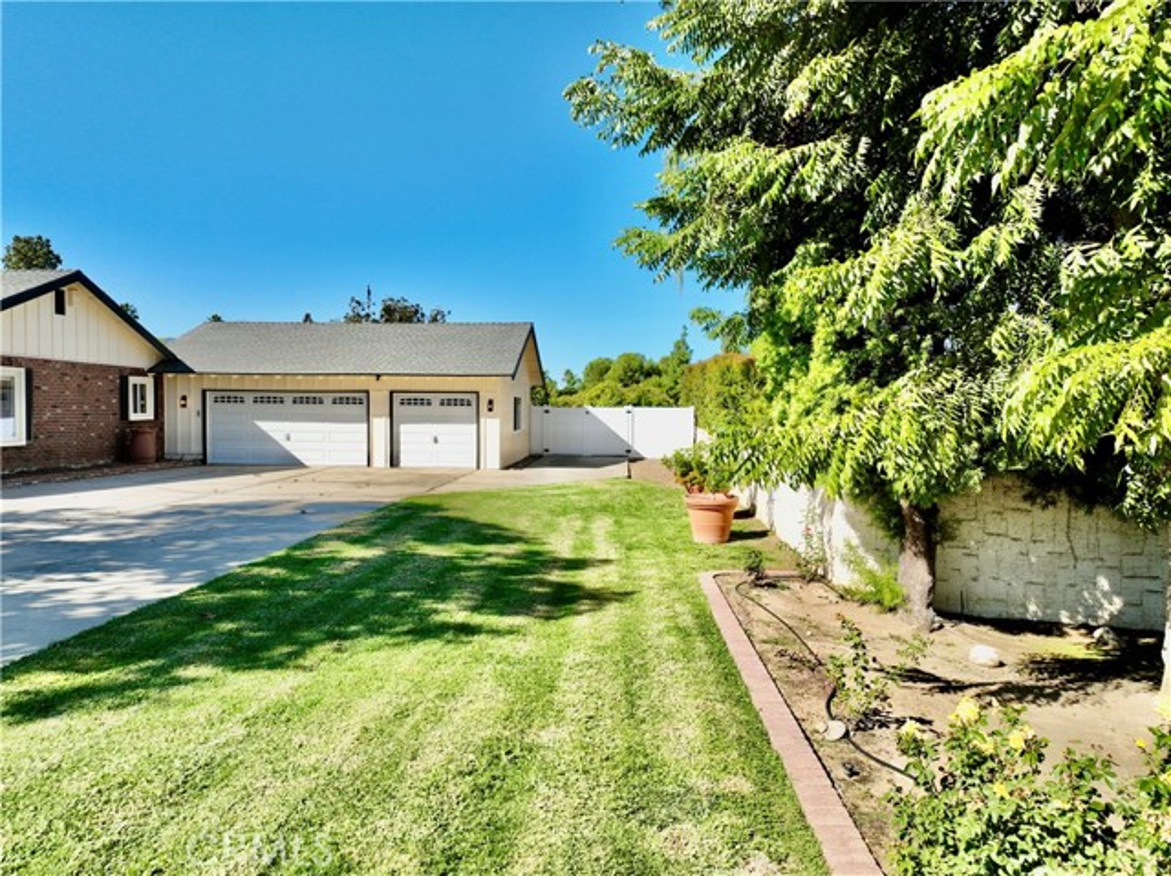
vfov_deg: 56.8
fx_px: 811
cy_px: 438
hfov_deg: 71.6
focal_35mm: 24
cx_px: 586
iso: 120
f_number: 2.8
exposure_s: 1/240
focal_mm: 12.29
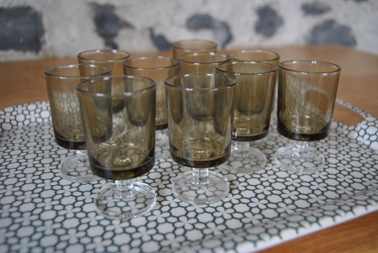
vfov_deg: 40.1
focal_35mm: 33
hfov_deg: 57.2
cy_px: 126
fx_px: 347
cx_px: 189
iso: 320
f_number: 3.5
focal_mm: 22
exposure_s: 1/30
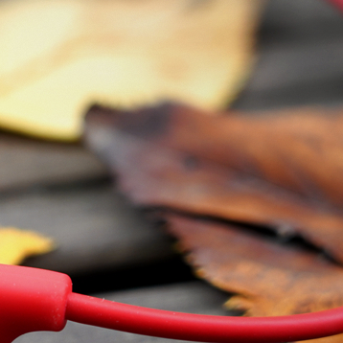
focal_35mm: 319
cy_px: 218
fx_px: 3576
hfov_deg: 5.5
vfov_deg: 5.5
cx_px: -135
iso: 320
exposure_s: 1/160
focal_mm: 105
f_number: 4
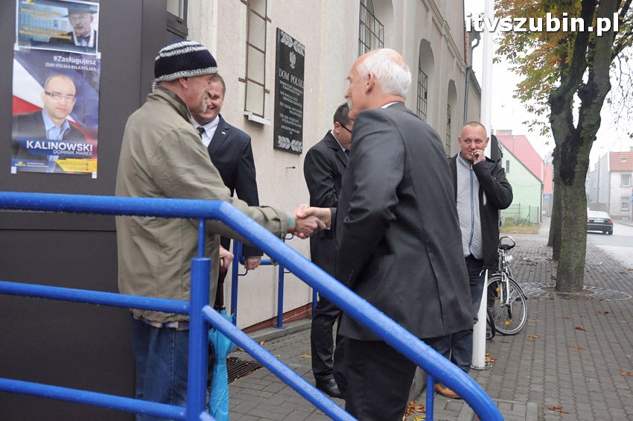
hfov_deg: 57.3
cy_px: 210
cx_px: 316
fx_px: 580
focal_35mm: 33
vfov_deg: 39.9
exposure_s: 1/125
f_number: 5.6
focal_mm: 22
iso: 2000
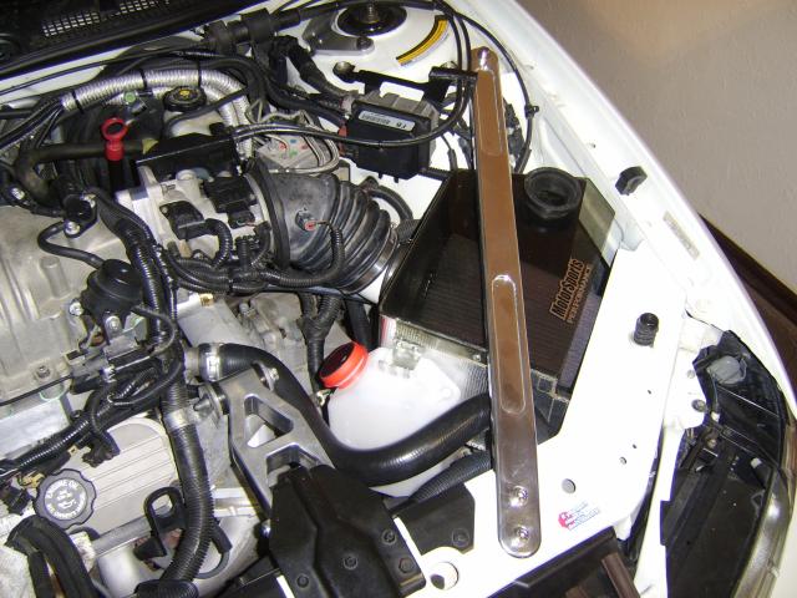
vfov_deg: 45.4
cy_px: 299
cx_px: 398
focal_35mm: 31
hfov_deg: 58.4
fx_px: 714
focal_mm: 8.13
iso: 141
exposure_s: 1/30
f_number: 2.7
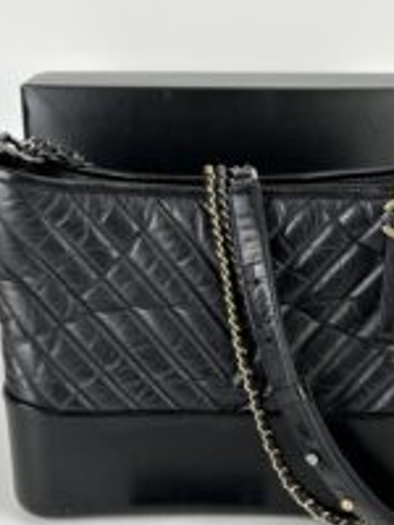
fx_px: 789
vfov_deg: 36.8
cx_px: 229
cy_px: 260
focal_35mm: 52
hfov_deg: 28.0
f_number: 1.5
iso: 32
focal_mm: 5.7
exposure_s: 1/112
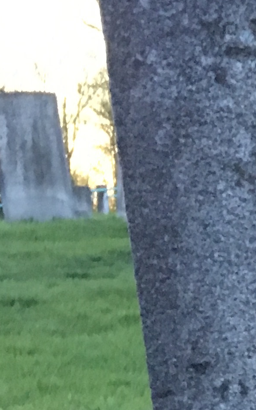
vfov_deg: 15.6
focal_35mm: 131
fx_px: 1463
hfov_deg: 9.0
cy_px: 432
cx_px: 625
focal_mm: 4.15
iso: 200
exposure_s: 1/15
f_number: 2.2
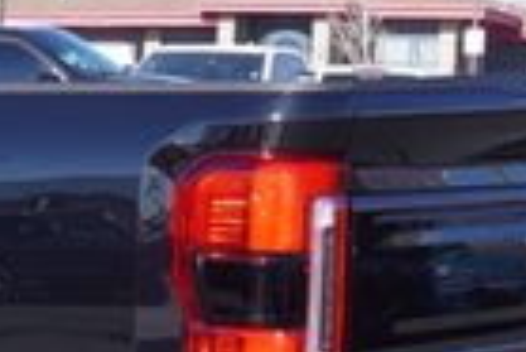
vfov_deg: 8.6
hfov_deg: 12.3
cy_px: 420
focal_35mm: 158
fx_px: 2315
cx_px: -284
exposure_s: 1/160
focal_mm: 23
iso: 100
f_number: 6.3
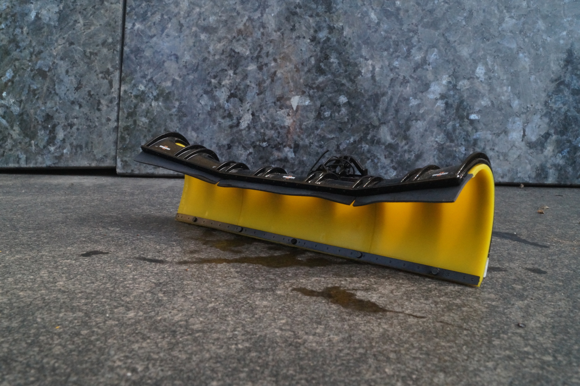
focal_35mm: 36
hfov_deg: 53.2
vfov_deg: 36.8
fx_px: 580
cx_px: 290
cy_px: 193
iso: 1600
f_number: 22
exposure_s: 1/60
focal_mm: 24
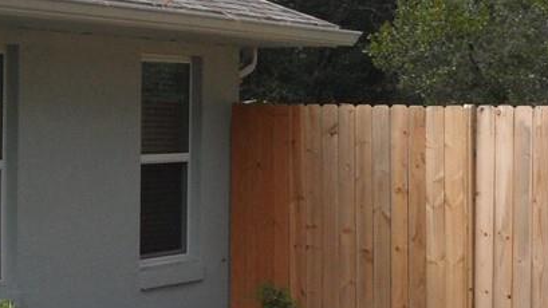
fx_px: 1671
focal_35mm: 115
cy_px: 138
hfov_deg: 18.2
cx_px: 28
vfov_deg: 10.5
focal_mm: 4.9
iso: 80
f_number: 3.5
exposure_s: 1/180
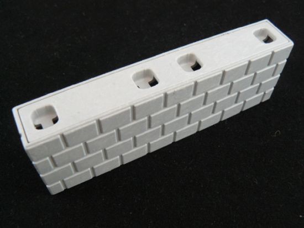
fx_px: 316
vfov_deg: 39.7
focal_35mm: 36
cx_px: 152
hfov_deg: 51.3
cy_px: 114
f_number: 4
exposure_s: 1/20
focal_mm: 6
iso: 200
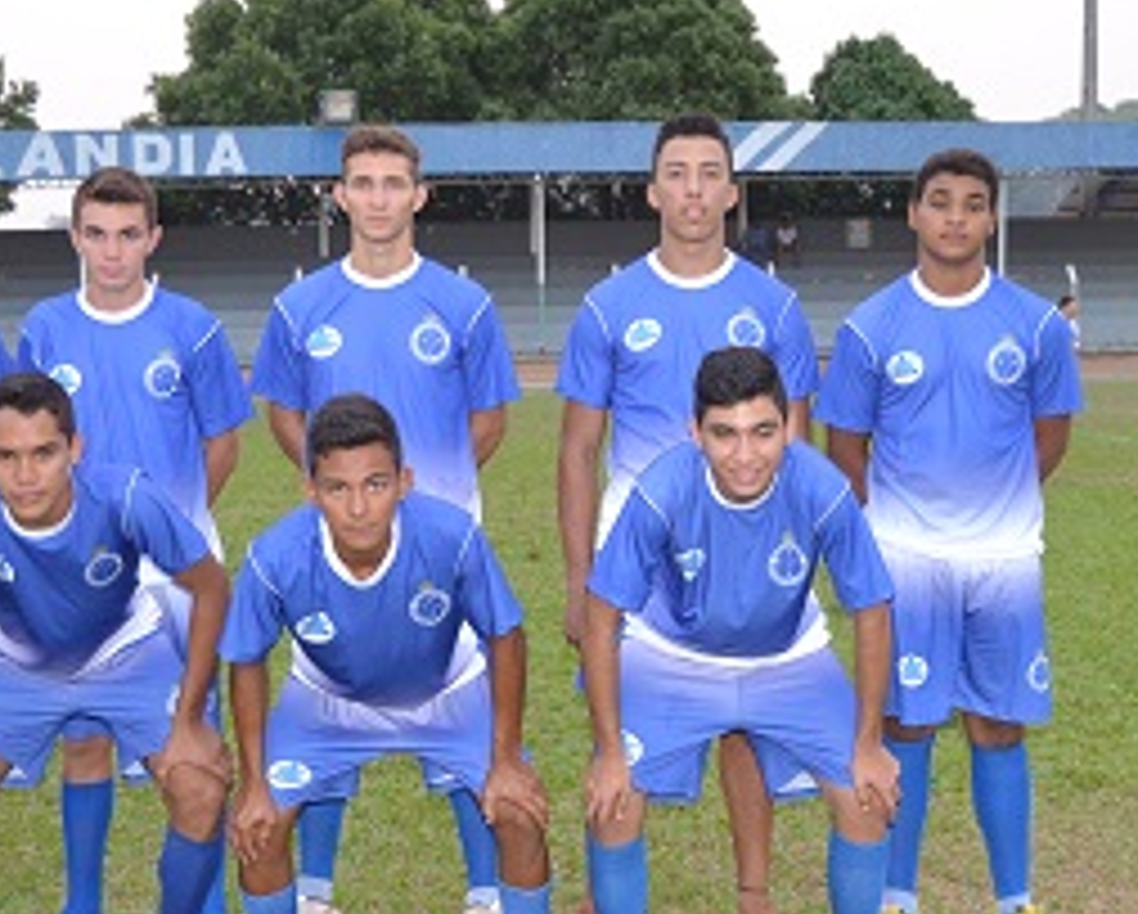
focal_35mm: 60
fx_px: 2023
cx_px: 549
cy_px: 617
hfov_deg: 31.4
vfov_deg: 25.3
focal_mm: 18
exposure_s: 1/200
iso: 800
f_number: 3.5
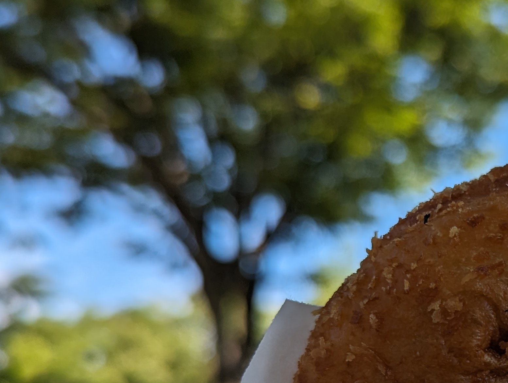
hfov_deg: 28.1
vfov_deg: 22.8
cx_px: 552
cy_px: 335
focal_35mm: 63
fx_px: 926
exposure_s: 1/1348
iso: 48
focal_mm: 6.81
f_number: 1.85
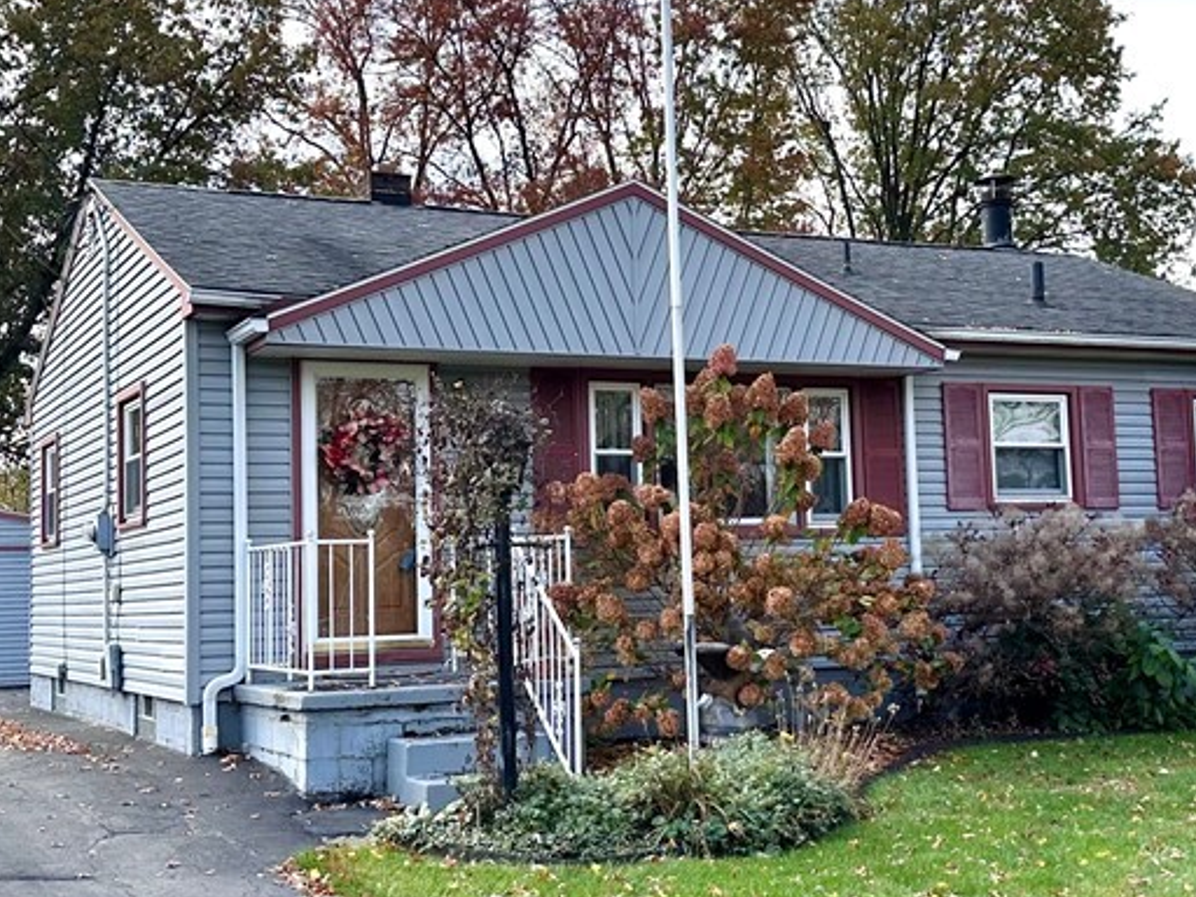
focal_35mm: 48
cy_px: 417
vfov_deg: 30.3
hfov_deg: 39.7
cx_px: 614
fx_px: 1658
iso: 80
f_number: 1.78
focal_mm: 6.86
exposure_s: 1/3472
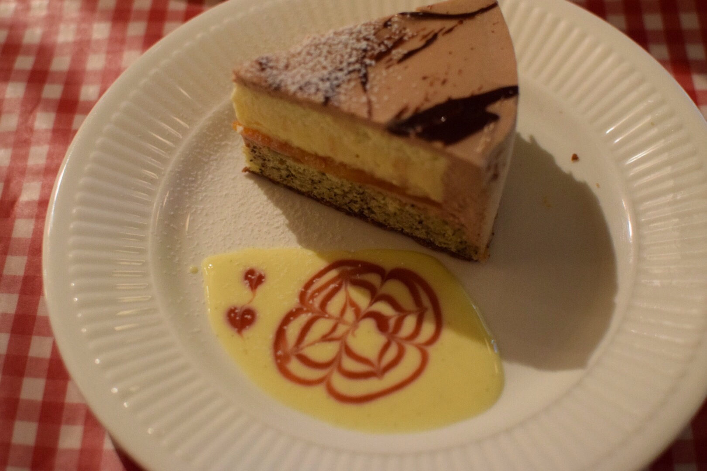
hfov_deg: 37.9
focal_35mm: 52
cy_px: 236
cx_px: 354
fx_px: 1031
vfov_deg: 25.8
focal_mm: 35
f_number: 3.2
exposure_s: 1/125
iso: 3200
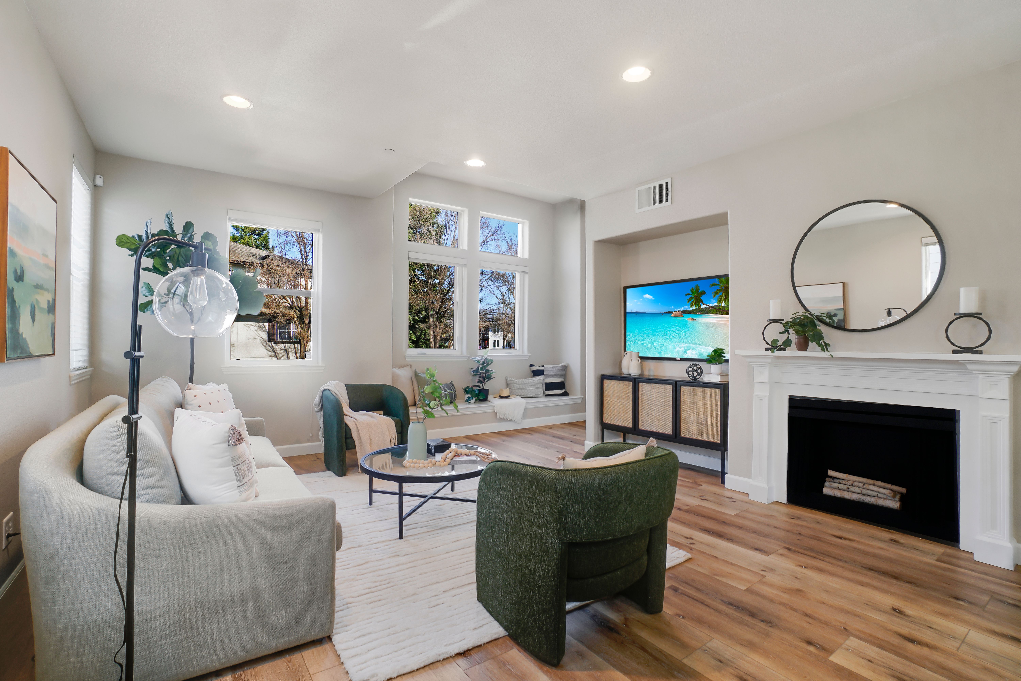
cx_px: 510
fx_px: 425
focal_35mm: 15
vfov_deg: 77.3
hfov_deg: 100.4
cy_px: 340
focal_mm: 10
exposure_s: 1/30
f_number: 9
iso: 125
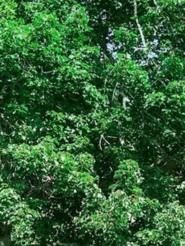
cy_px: 404
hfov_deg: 7.6
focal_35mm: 193
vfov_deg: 9.8
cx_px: 246
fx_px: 1374
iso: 125
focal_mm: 12.8
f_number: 2.8
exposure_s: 1/800
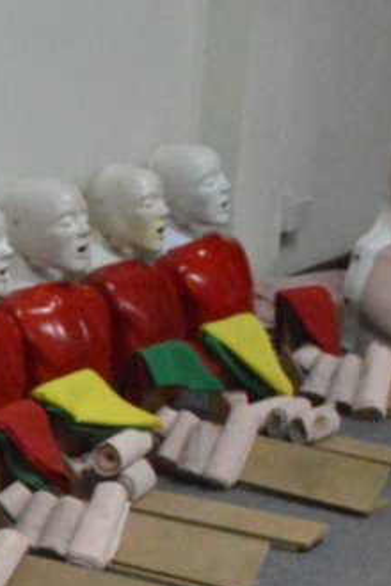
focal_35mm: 148
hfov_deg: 8.8
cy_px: 472
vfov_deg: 13.8
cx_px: -387
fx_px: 2411
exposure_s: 1/160
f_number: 6.3
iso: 6400
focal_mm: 22
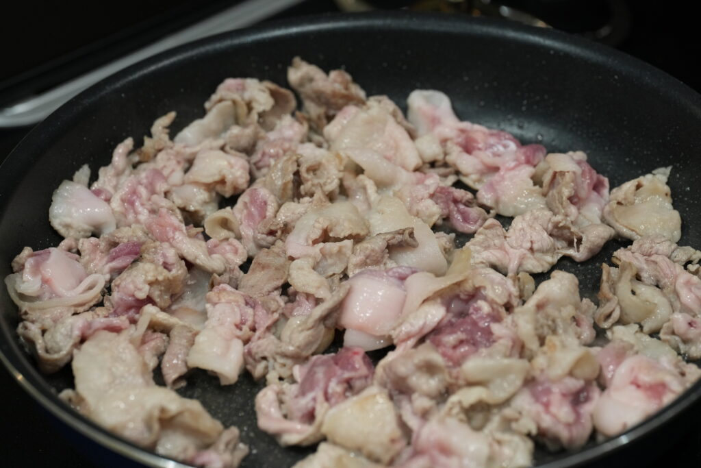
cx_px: 350
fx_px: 2045
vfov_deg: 13.0
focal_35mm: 105
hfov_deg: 19.5
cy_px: 234
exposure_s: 1/125
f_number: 5.6
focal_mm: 105
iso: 2500
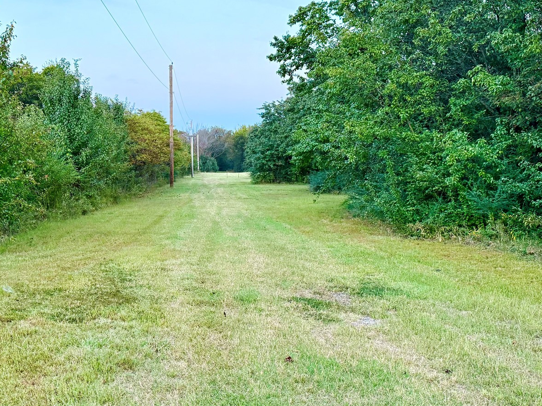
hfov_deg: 47.5
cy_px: 196
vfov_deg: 36.8
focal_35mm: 39
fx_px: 611
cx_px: 206
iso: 200
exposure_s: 1/70
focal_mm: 6.76
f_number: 1.78
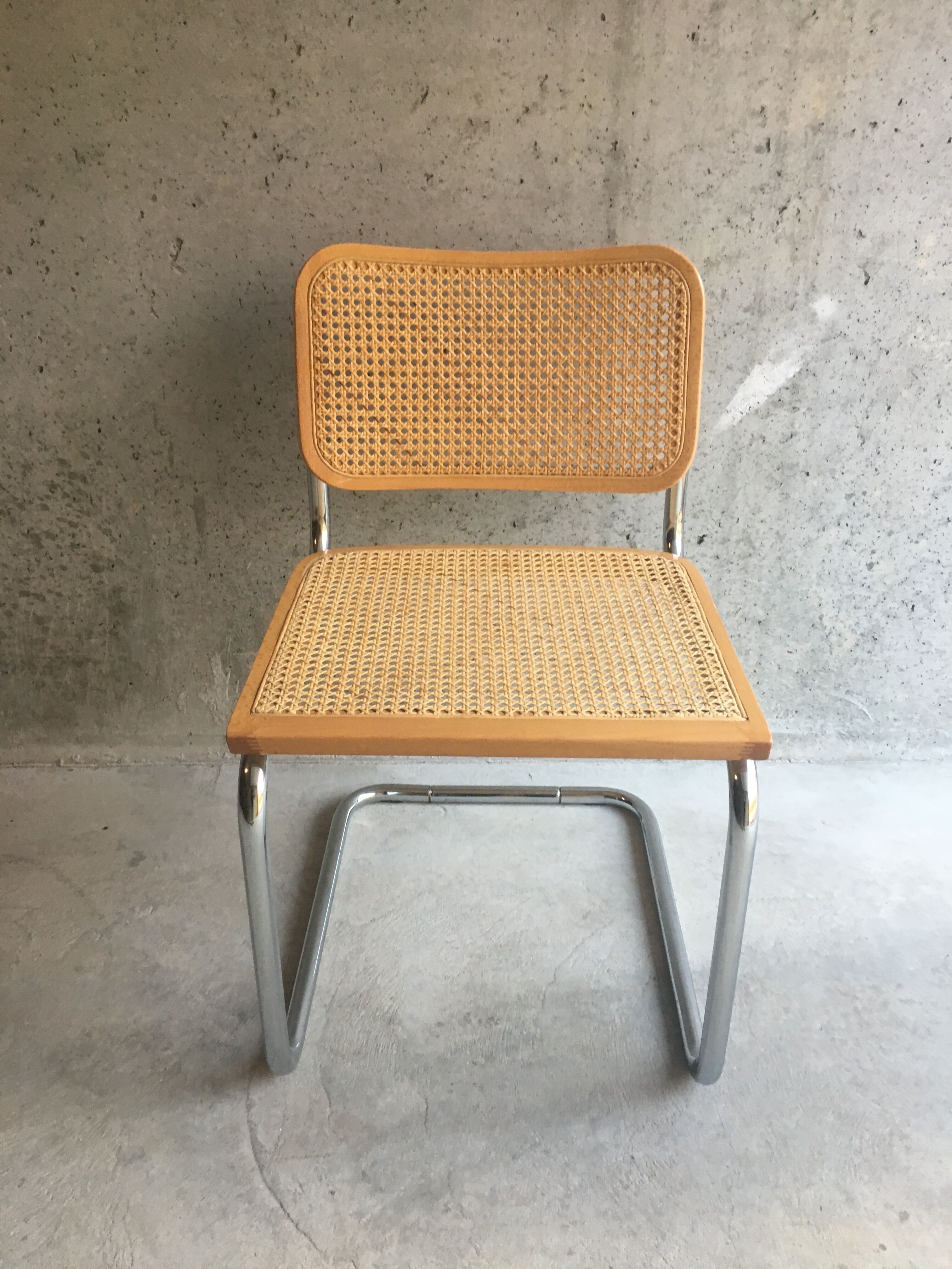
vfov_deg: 61.7
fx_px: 1063
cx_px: 476
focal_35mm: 29
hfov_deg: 48.2
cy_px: 634
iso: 50
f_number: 2.2
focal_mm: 4.15
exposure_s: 1/33
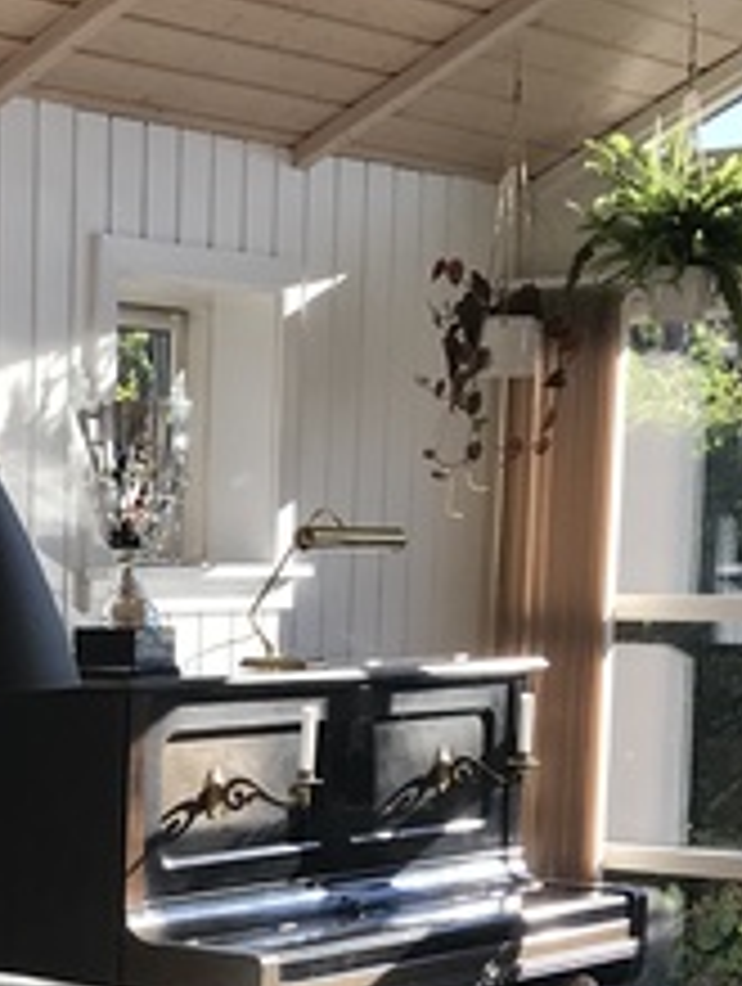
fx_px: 2793
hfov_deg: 14.4
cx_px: -261
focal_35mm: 98
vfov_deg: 19.4
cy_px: 995
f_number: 1.8
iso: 20
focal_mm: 3.99
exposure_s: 1/626
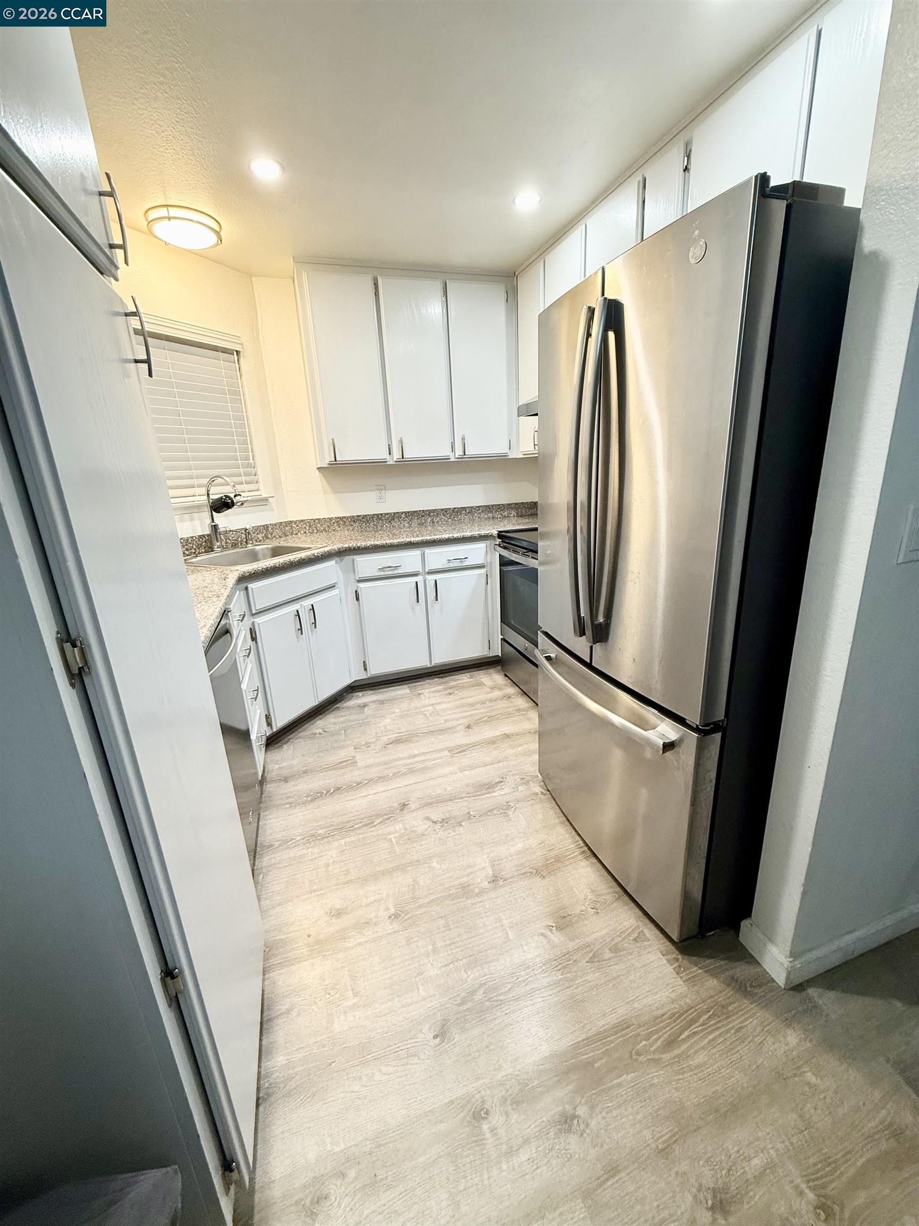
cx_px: 460
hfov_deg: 85.7
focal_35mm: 14
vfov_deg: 102.1
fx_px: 496
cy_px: 613
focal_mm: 2.22
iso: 200
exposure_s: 1/60
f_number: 2.2
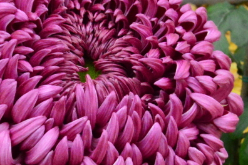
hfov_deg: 13.2
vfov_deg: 8.8
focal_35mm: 155
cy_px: 155
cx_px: 68
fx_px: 1068
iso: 6400
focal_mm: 40
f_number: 22
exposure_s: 1/125
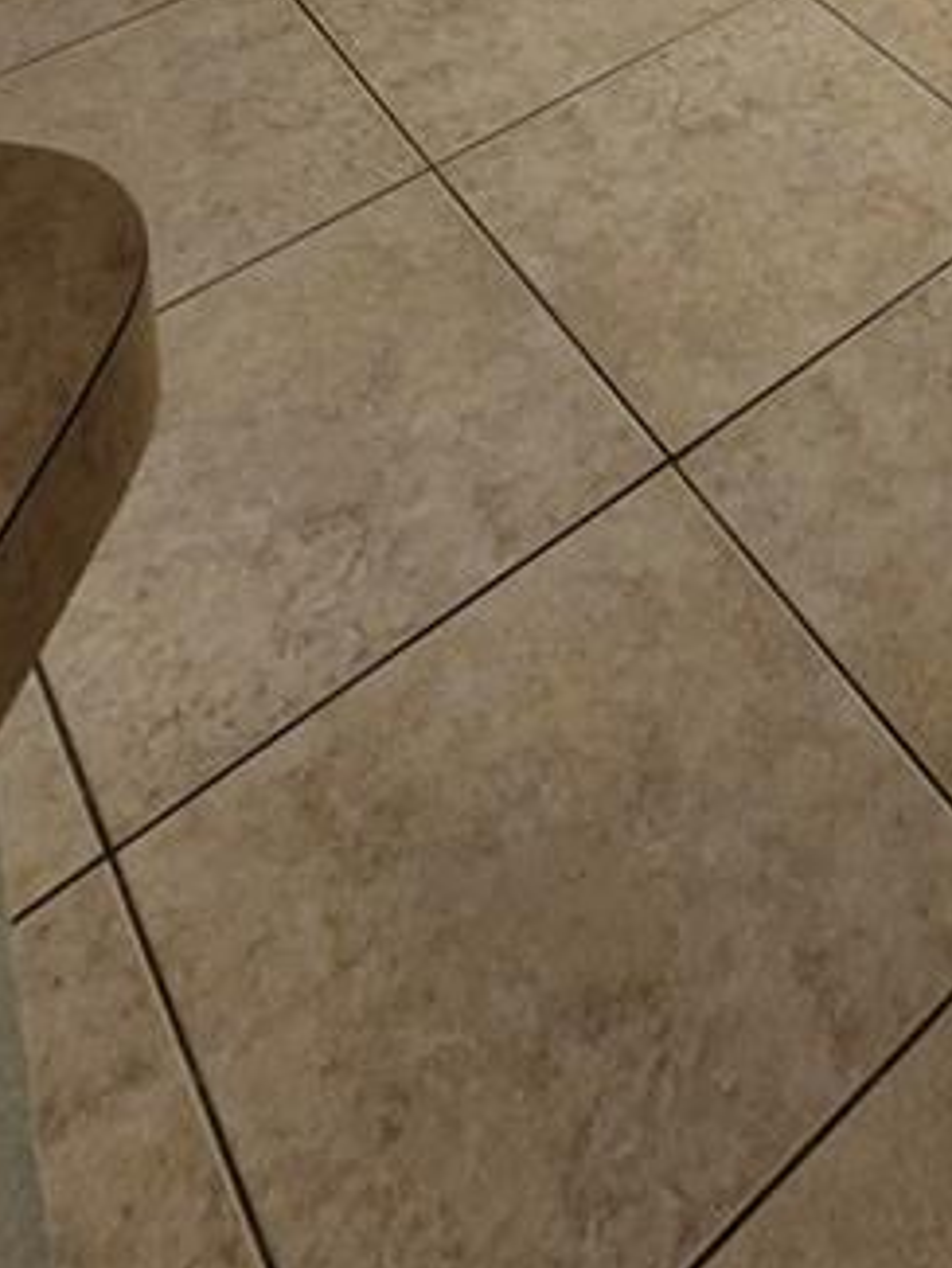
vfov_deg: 24.2
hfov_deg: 27.6
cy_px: -870
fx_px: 1759
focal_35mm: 48
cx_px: 1061
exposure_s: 1/54.1
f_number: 2.2
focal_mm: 1.74
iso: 50
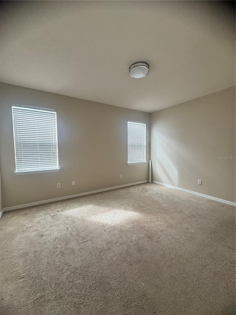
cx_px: 118
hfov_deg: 85.7
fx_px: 127
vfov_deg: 102.1
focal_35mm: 14
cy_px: 158
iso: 320
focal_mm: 2.22
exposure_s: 1/99
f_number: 2.2
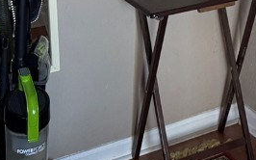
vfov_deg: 12.3
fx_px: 683
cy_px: -120
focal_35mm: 98
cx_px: 303
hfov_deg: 20.0
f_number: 1.78
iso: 250
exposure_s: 1/60
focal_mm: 6.76
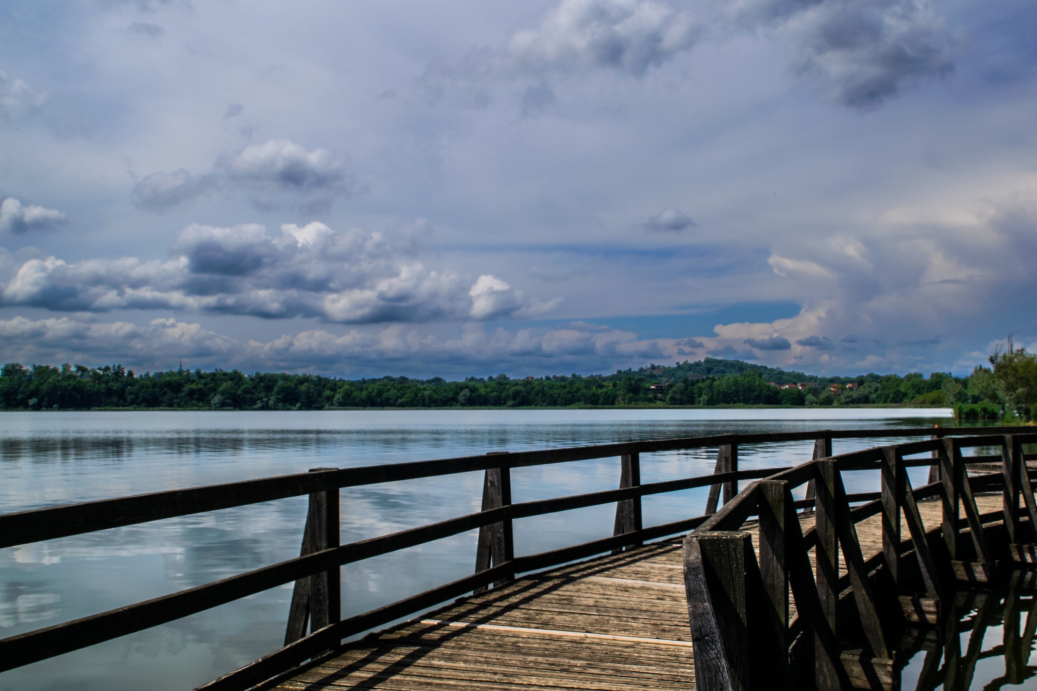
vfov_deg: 36.9
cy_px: 346
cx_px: 518
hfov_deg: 53.1
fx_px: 1037
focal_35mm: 36
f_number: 14
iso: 100
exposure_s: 1/125
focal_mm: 24
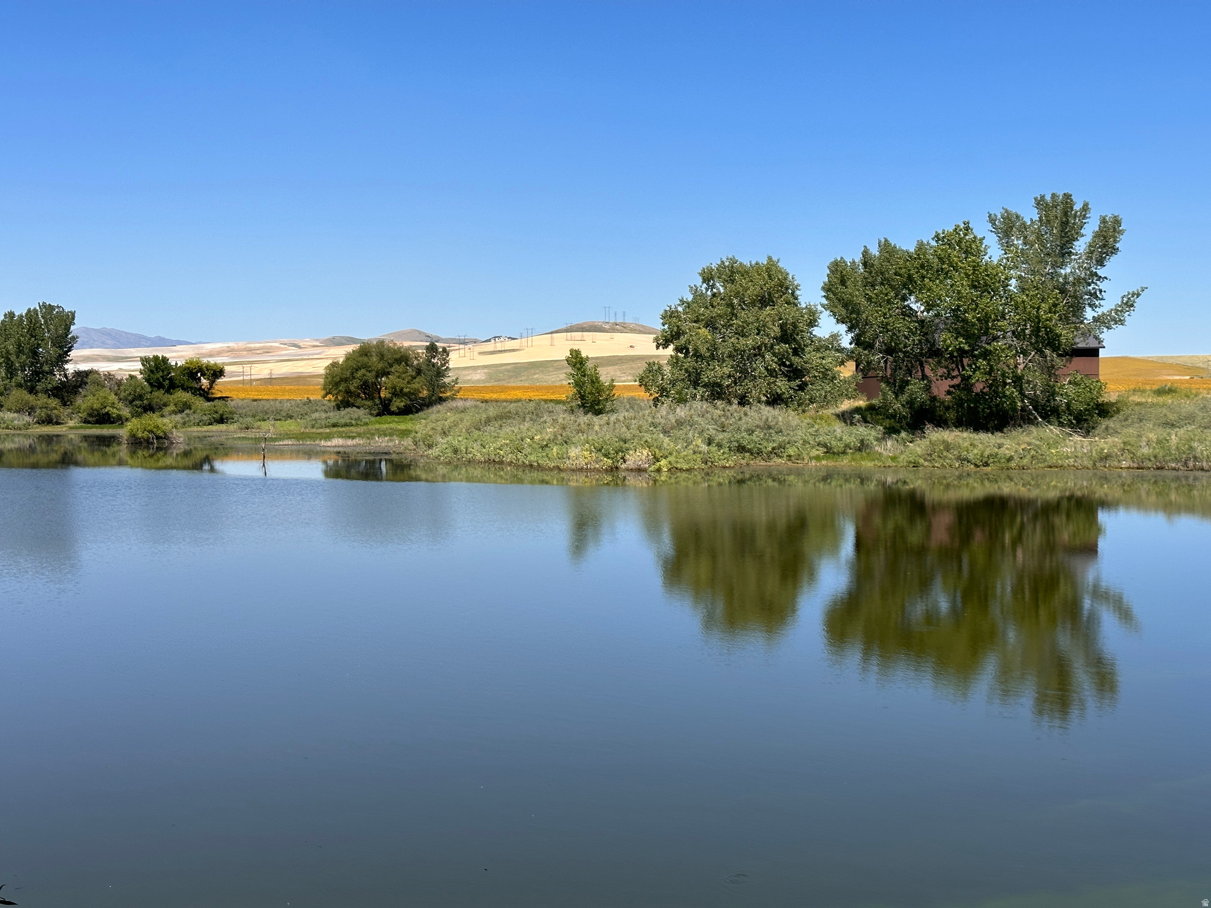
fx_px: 1679
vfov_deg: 30.3
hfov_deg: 39.7
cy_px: 454
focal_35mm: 48
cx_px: 606
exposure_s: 1/4184
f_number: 1.78
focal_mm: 6.86
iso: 64
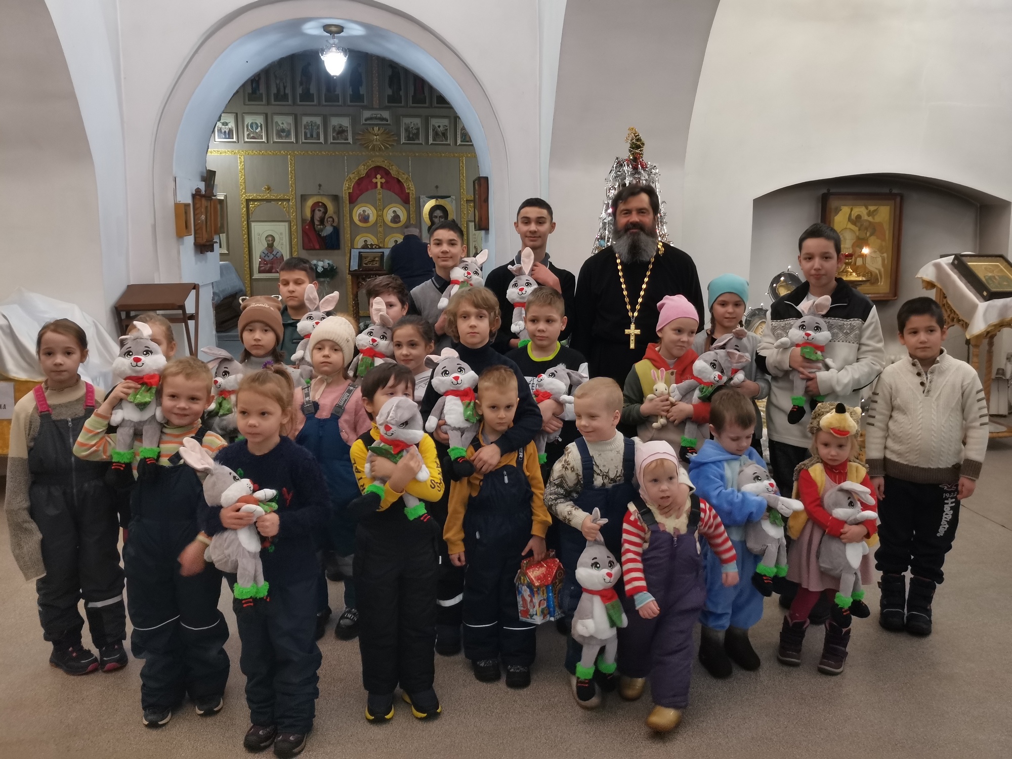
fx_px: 760
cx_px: 506
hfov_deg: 67.3
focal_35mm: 26
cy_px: 380
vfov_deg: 53.1
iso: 320
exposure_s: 1/60
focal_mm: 4.66
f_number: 1.4
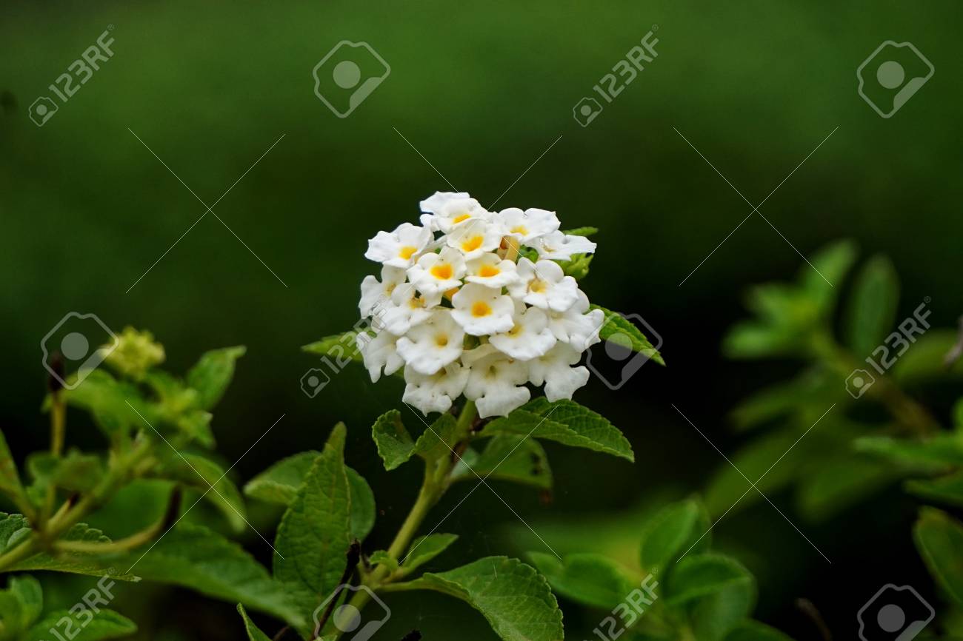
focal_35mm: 315
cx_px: 482
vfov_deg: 4.4
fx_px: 8424
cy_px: 320
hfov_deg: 6.5
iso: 400
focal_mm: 210
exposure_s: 1/320
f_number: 6.3
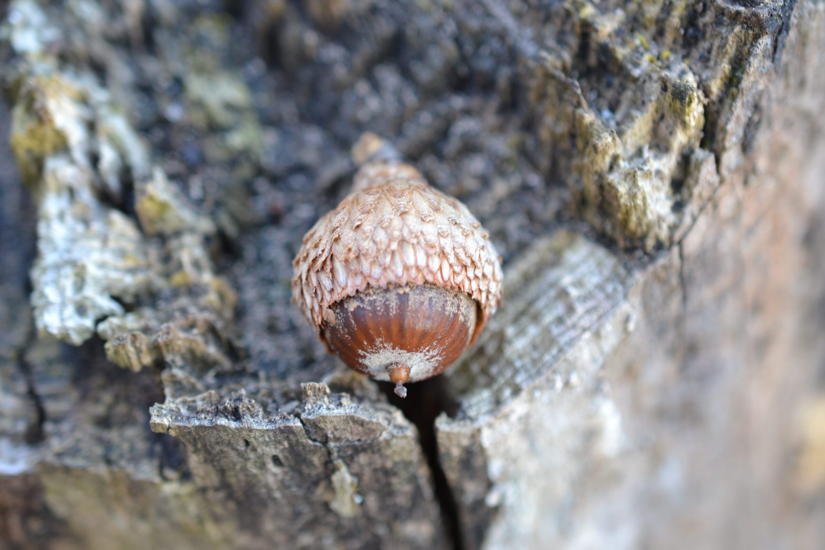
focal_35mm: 60
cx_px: 412
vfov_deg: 22.6
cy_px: 275
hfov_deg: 33.4
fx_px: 1375
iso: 400
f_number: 4
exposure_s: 1/60
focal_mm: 40
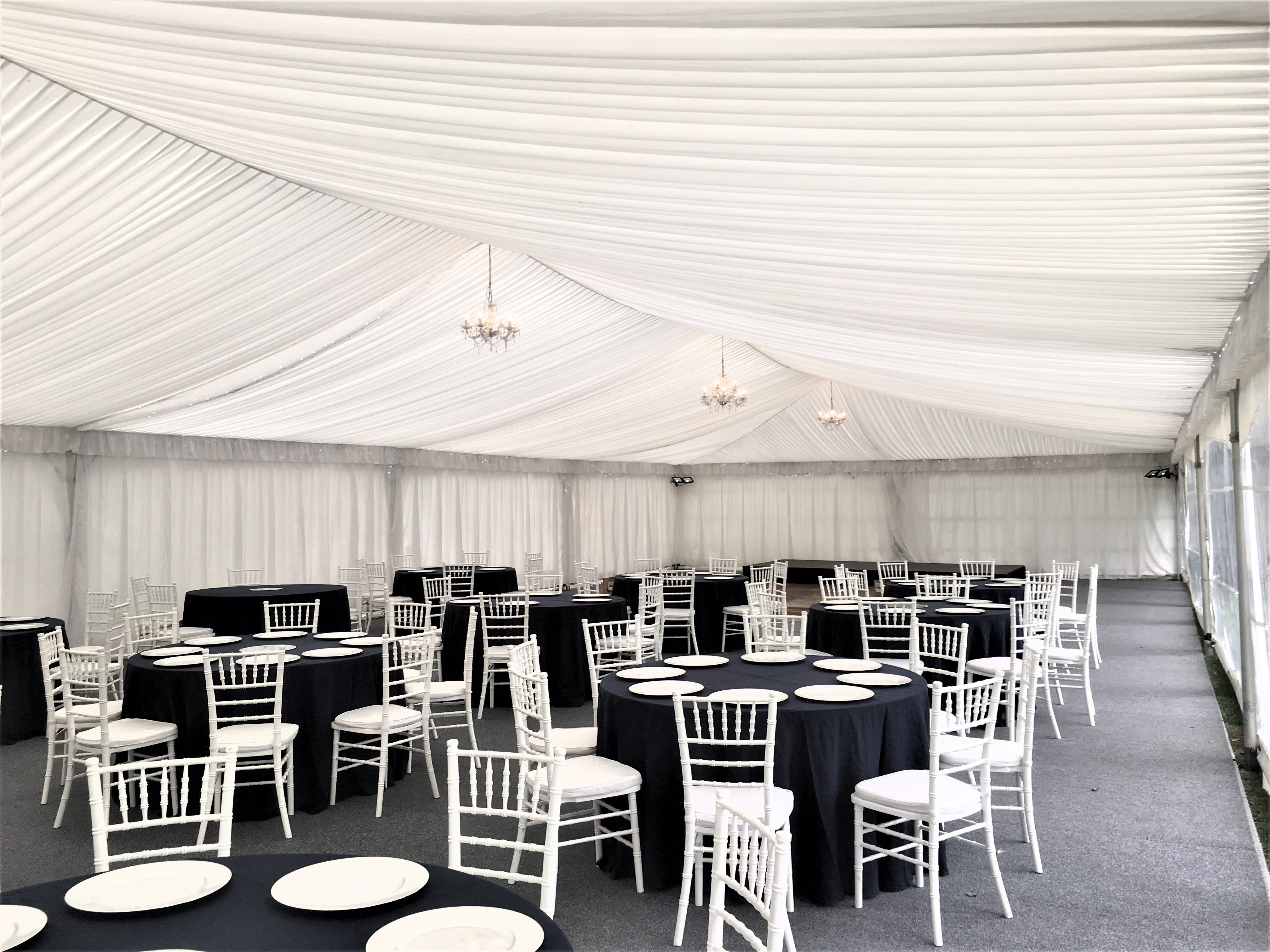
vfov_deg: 48.2
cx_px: 635
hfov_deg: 61.7
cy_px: 476
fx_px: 1064
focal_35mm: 29
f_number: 2.2
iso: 25
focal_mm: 4.15
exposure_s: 1/104
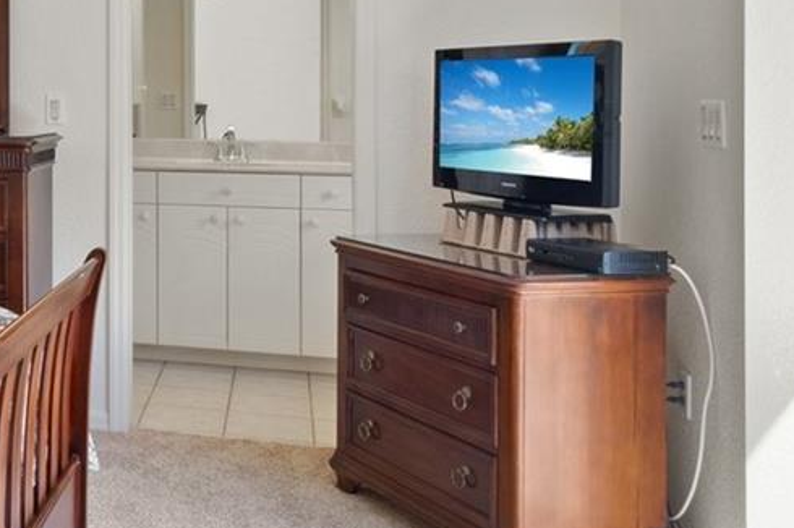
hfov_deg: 33.9
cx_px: -122
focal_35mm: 49
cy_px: 68
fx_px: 1080
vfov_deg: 26.7
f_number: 9
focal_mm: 10
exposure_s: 1/4
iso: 125
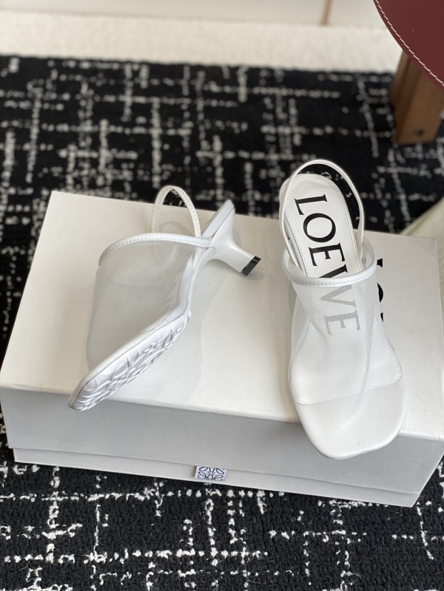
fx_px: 889
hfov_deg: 28.0
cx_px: 222
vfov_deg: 36.8
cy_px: 296
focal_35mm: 52
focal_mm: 6
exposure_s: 1/157
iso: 20
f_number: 2
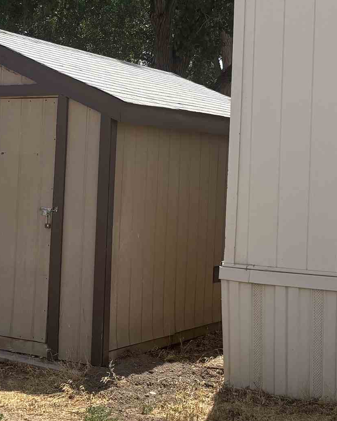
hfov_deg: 19.8
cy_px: 200
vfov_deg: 25.4
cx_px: 1
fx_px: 935
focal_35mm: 75
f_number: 1.6
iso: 50
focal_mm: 5.96
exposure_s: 1/2571
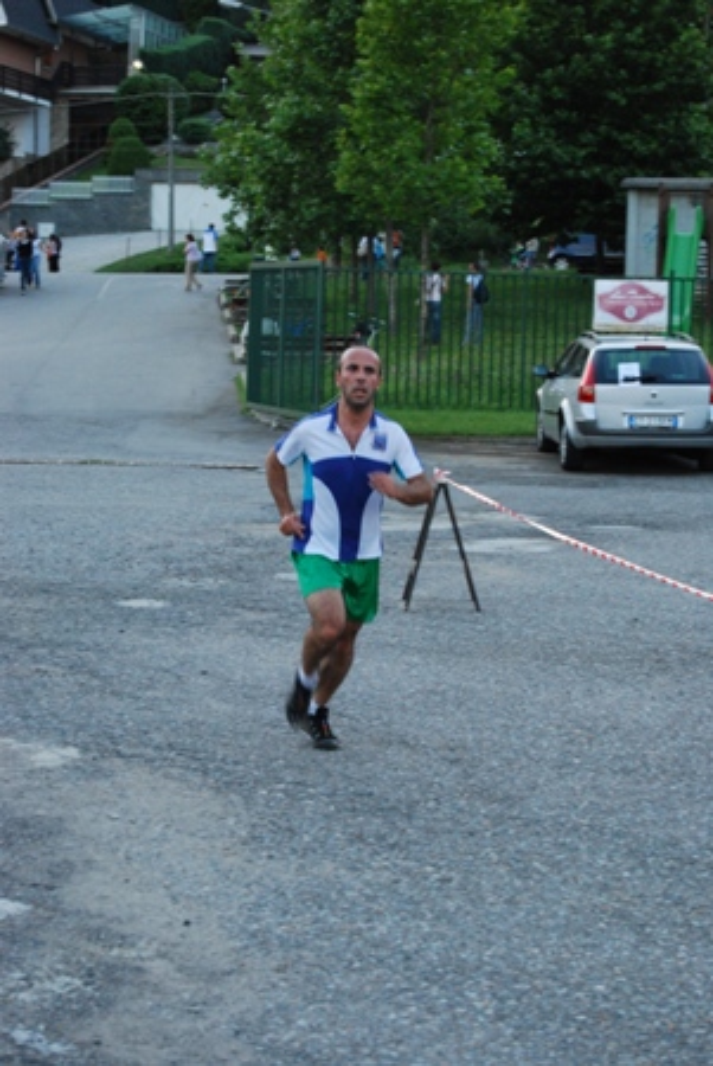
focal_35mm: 82
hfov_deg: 16.6
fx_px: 2445
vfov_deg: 24.6
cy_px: 533
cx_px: 356
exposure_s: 1/80
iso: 800
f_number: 5.6
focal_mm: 55
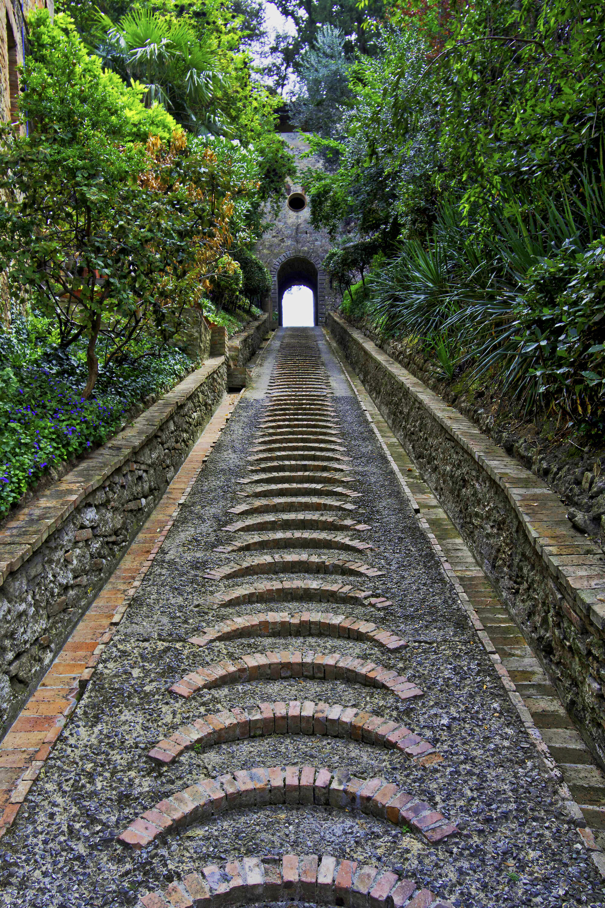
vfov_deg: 61.9
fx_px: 756
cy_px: 454
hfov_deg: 43.6
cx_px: 302
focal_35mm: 30
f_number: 5.6
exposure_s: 1/250
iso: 200
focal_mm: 20
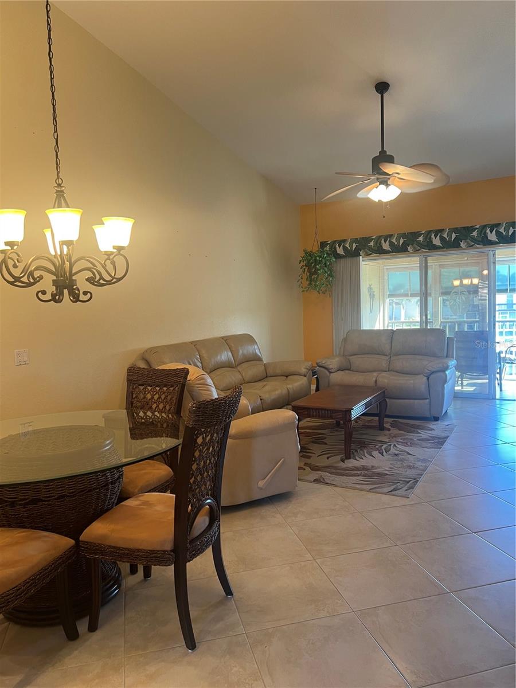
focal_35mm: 26
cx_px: 258
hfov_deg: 53.1
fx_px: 517
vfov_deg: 67.3
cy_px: 344
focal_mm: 5.7
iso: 100
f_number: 1.5
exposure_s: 1/60
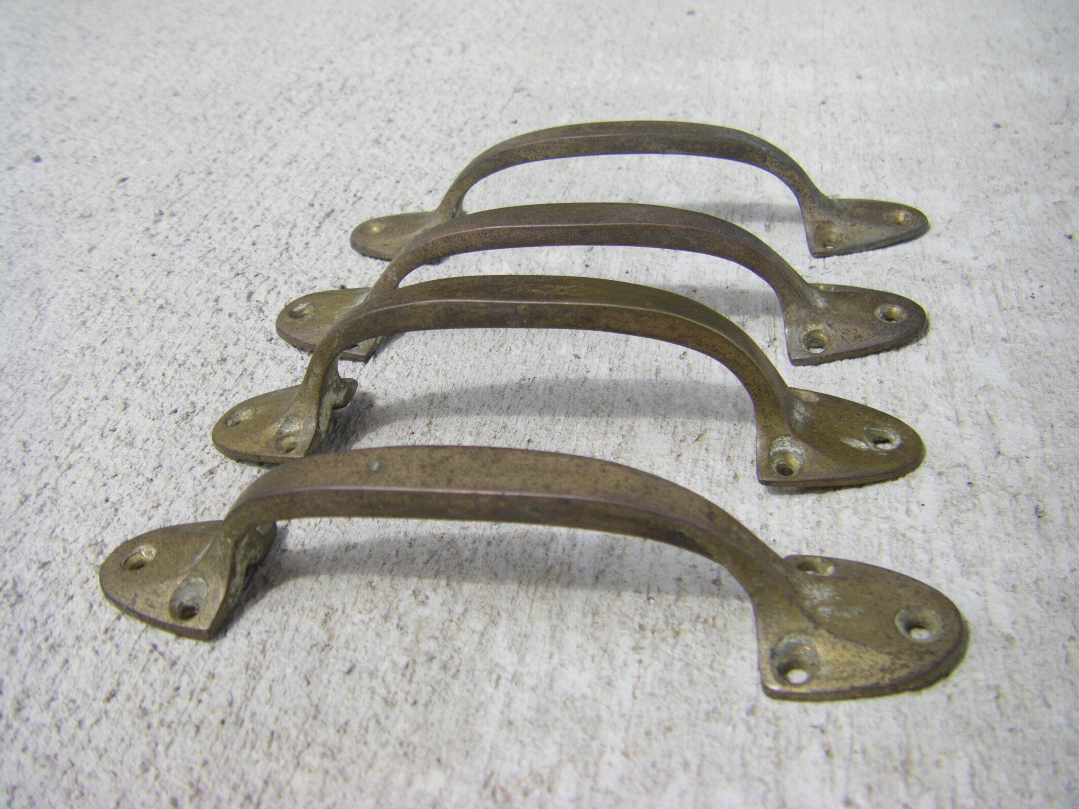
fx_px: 1184
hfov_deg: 49.0
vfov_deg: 37.7
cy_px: 404
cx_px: 540
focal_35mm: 38
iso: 64
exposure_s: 1/200
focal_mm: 6.3
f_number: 7
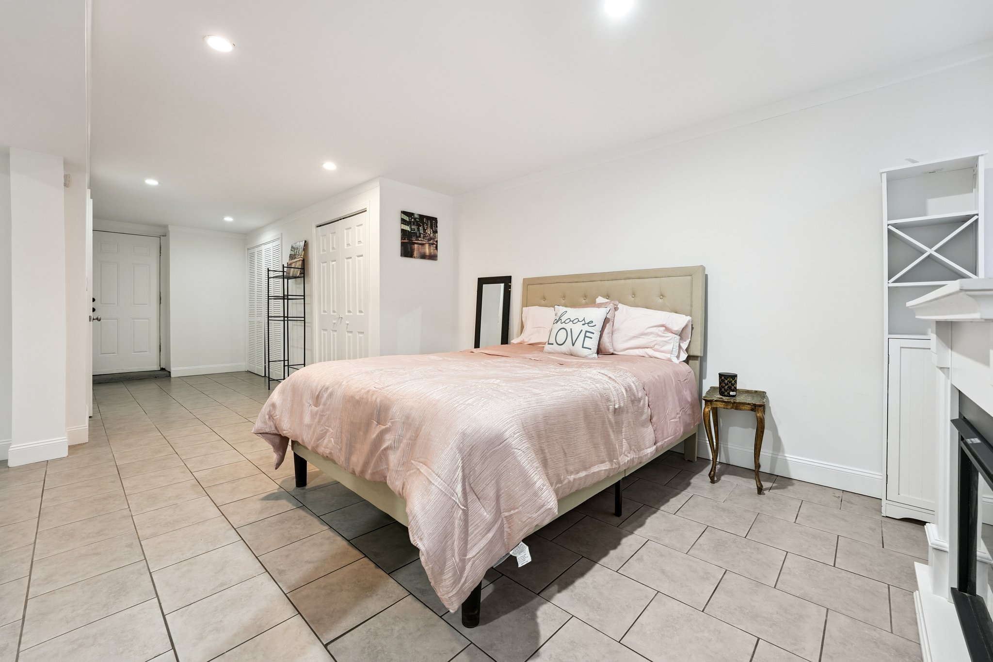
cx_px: 496
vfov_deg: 81.2
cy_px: 331
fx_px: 386
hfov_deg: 104.3
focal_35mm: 14
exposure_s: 1/6
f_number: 8
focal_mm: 14
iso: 400
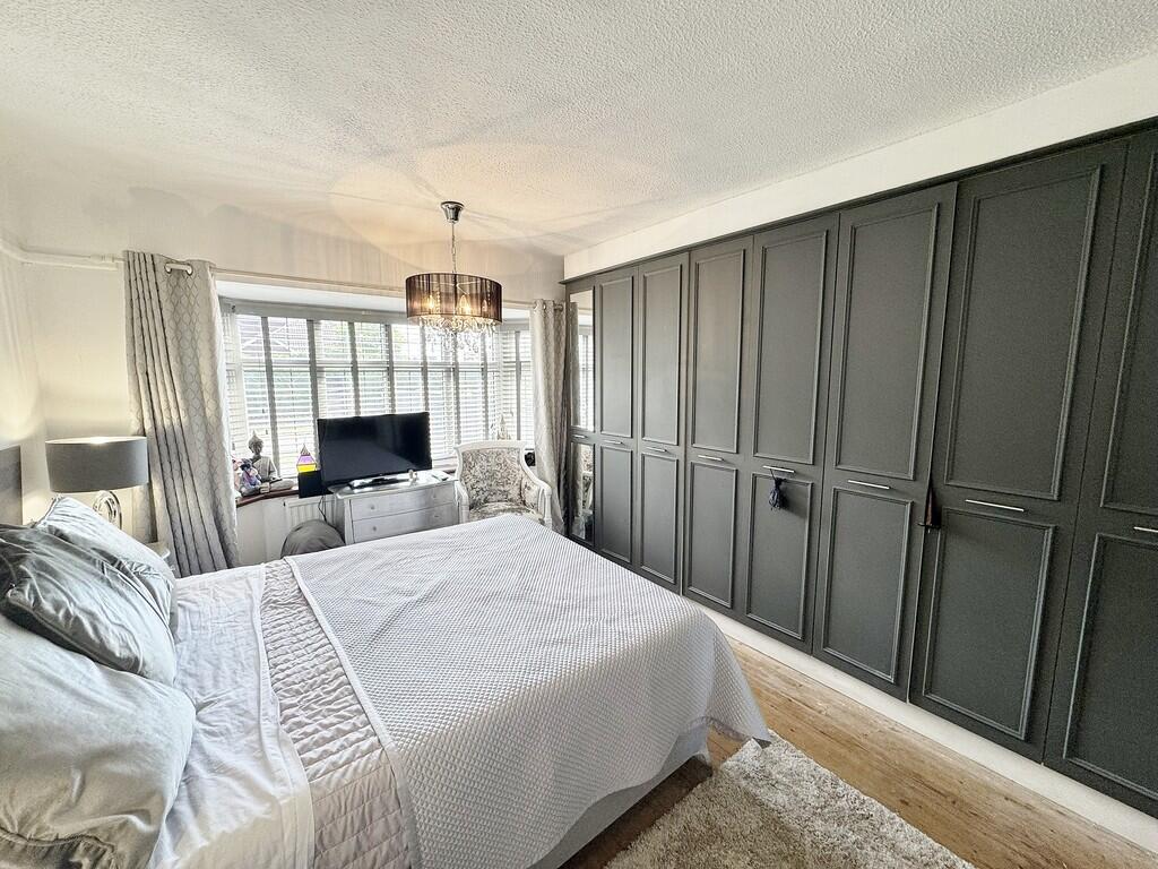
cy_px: 434
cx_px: 579
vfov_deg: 85.7
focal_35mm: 14
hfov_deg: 102.1
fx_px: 468
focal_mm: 2.22
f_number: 2.2
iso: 125
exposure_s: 1/100
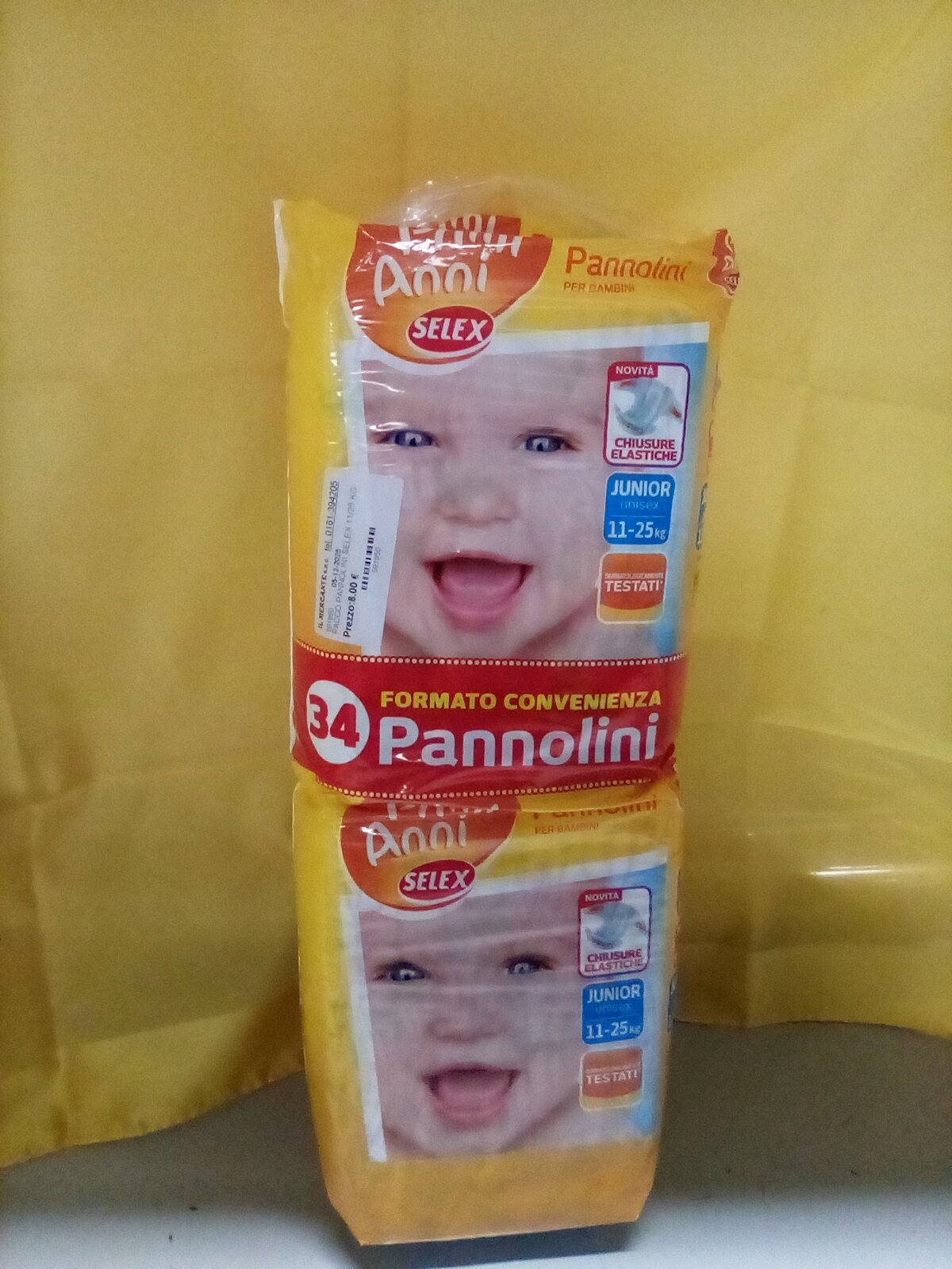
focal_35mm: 28
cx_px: 476
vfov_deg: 63.4
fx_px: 1027
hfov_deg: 49.7
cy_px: 634
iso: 272
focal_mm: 2.27
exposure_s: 1/20
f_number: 2.2
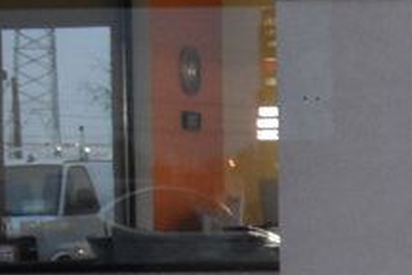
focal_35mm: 163
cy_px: 304
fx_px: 1870
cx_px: 912
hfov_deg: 11.0
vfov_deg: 8.3
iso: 2000
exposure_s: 1/125
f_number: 4
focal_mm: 23
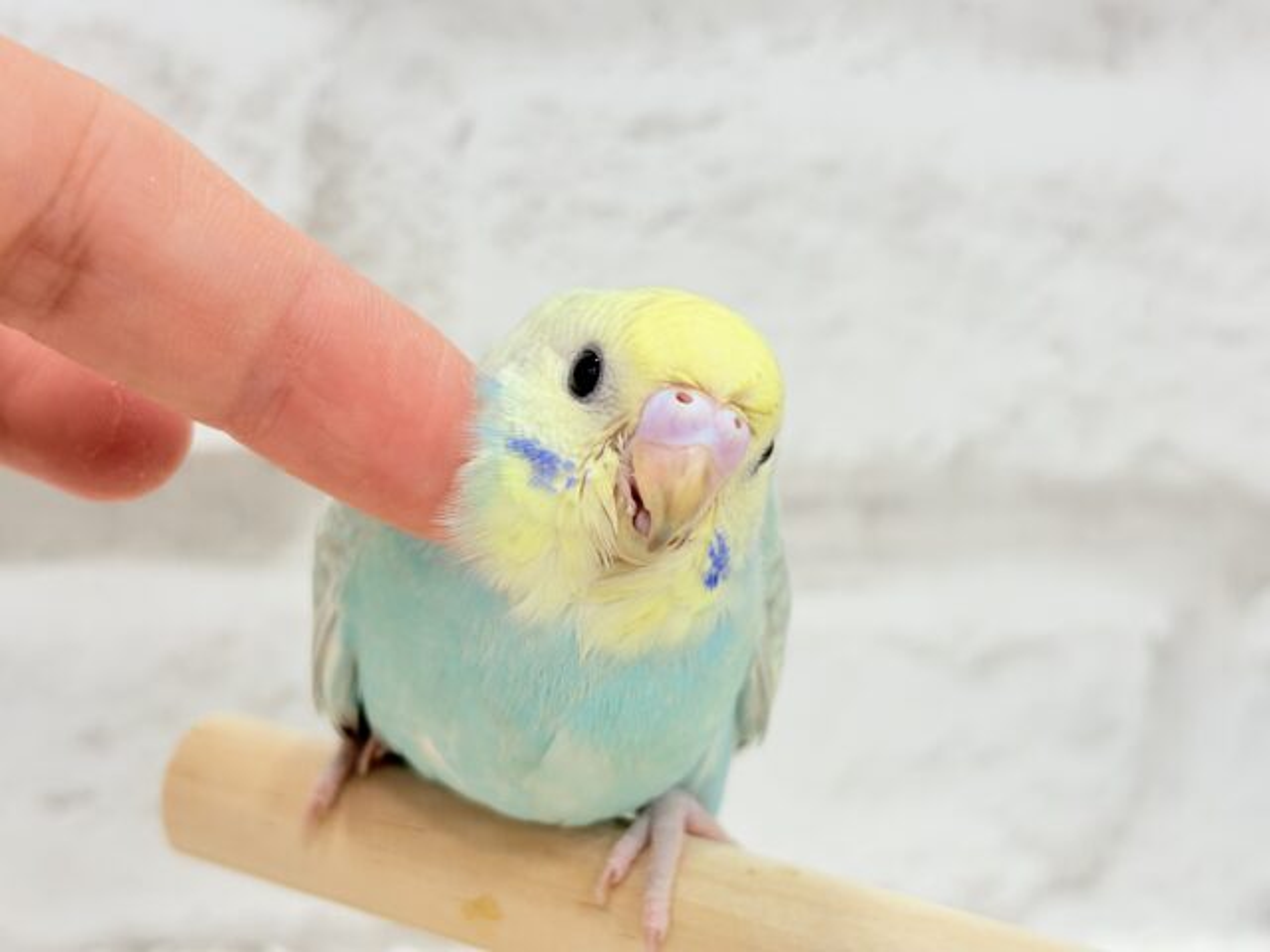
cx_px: 635
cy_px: 476
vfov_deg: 28.0
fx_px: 1908
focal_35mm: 52
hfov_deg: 36.8
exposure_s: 1/50
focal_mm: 5.96
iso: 40
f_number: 1.6
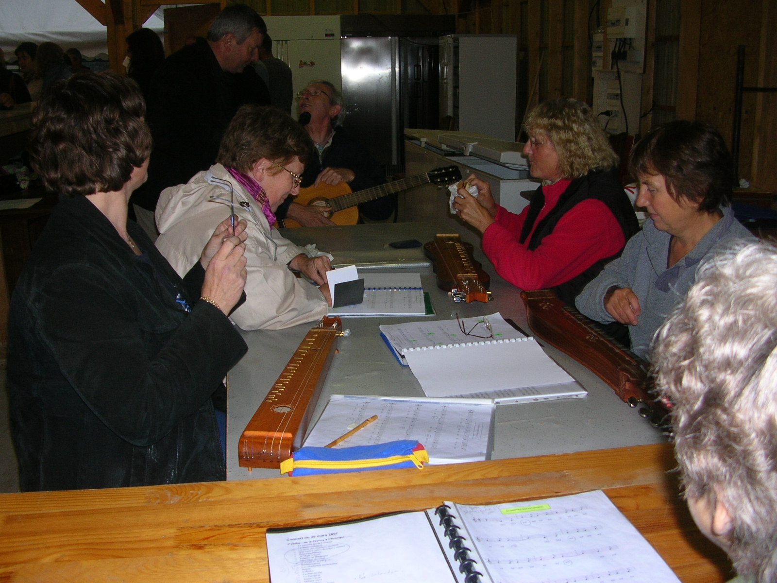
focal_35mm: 35
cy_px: 292
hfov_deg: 52.6
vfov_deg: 40.7
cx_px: 388
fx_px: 786
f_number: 2.8
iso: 60
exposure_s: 1/60.1
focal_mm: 5.8
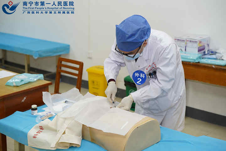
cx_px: 113
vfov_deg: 24.6
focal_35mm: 55
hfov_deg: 36.2
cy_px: 76
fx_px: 345
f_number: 3.5
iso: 500
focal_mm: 55
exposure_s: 1/80
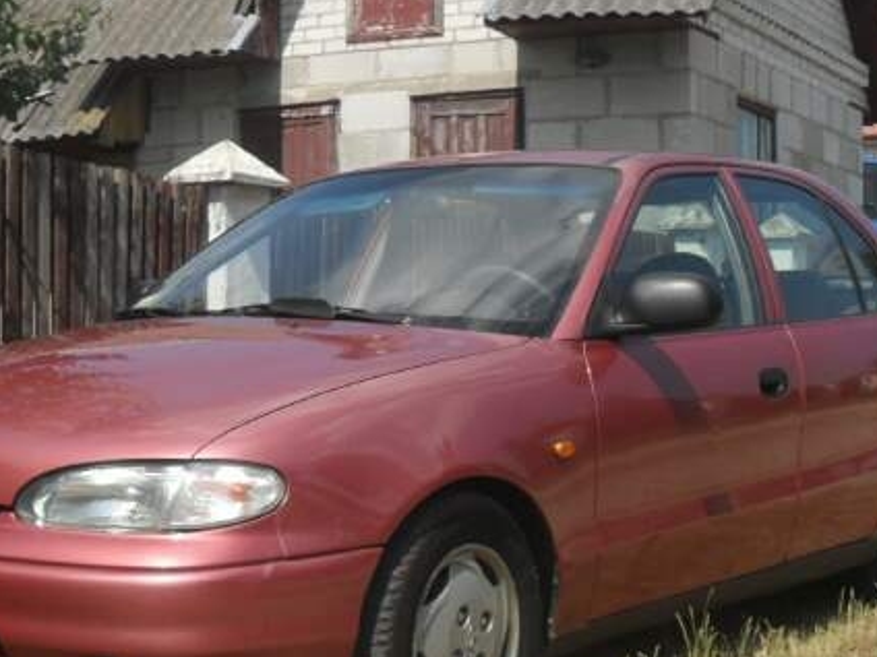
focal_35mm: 66
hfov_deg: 29.2
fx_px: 1672
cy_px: 409
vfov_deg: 22.2
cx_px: 310
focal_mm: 6.2
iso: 100
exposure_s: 1/180
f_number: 8.9
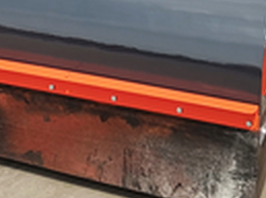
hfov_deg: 15.6
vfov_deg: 11.1
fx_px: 966
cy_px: -136
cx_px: 82
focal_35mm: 126
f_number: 1.8
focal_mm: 5.4
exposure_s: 1/1054
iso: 50
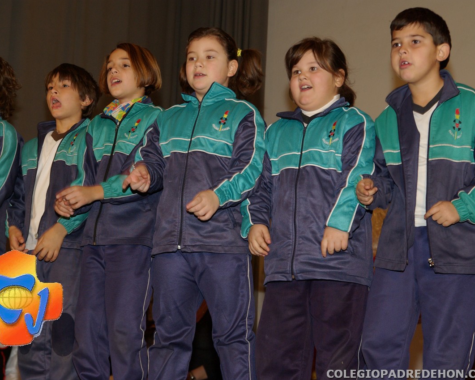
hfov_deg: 22.5
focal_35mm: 85
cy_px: 190
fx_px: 1195
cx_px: 212
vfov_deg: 18.1
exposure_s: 1/60
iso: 400
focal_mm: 50
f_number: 5.6
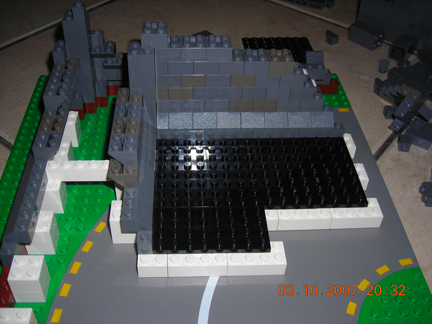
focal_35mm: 41
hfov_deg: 45.8
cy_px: 162
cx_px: 216
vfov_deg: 35.1
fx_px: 512
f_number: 3.3
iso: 50
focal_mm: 6.8
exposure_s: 1/60.1
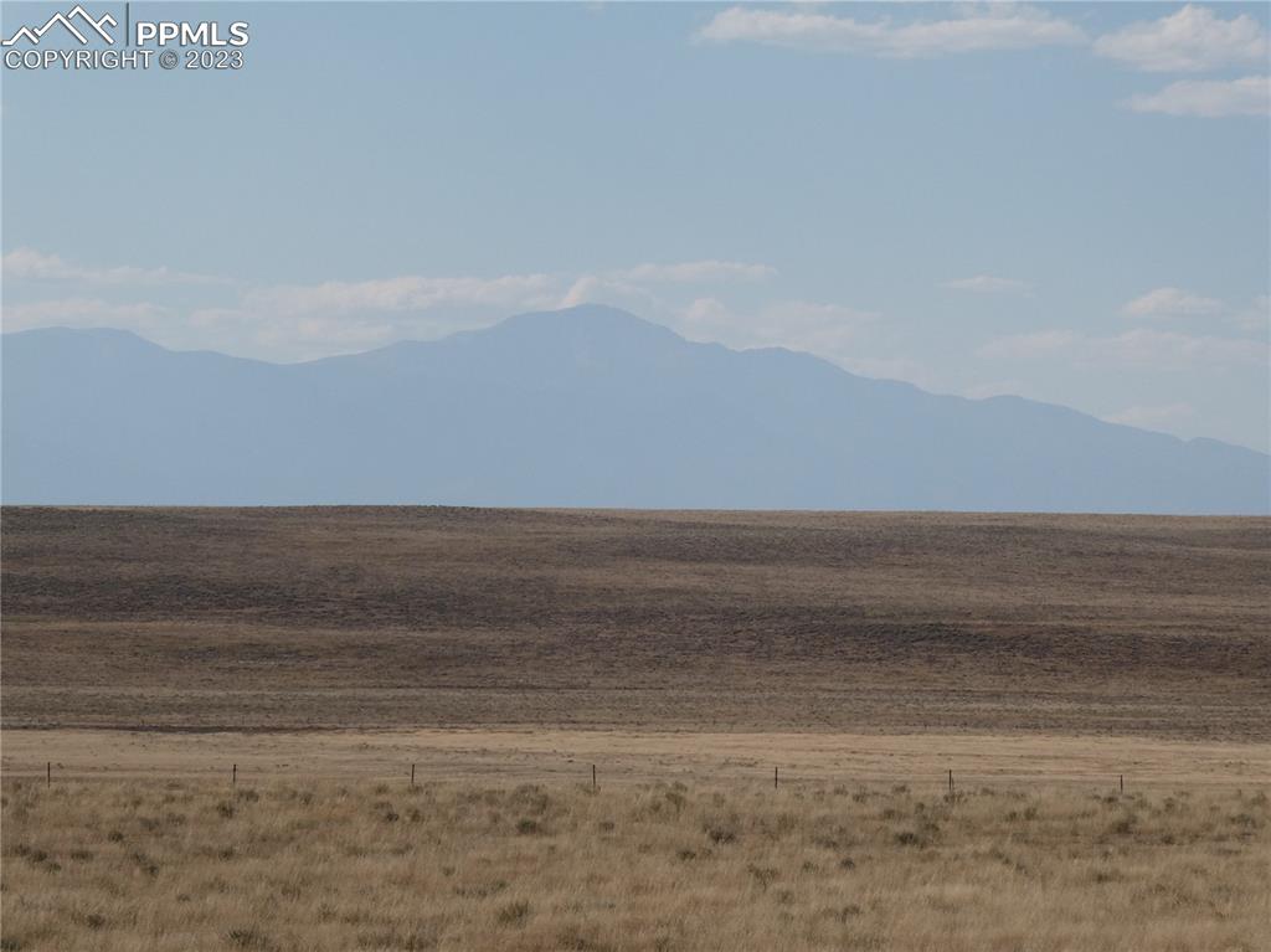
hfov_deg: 9.9
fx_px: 7340
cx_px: 636
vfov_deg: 7.4
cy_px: 476
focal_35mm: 200
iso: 80
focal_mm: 35.8
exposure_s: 1/800
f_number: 5.6
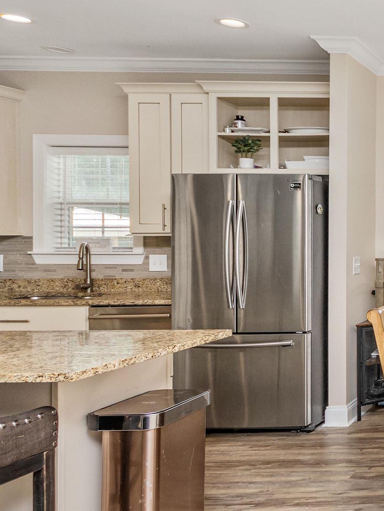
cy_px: 238
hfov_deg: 25.2
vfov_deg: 47.8
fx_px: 577
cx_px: 610
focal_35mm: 39
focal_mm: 10
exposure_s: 1/250
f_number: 5
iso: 125
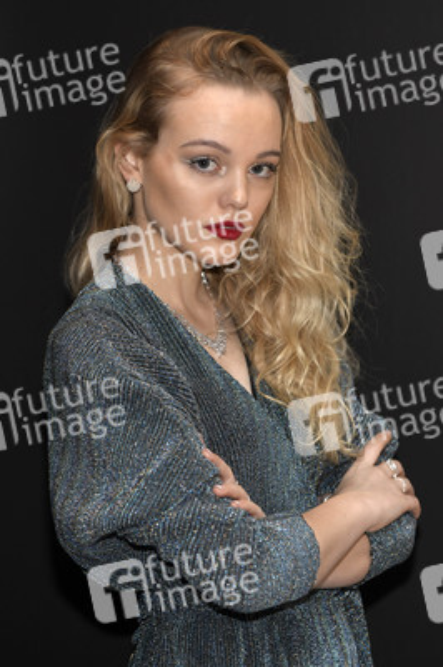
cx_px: 222
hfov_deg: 10.9
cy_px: 334
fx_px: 2311
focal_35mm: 125
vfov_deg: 16.4
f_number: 3.5
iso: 800
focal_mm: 125
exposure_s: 1/320
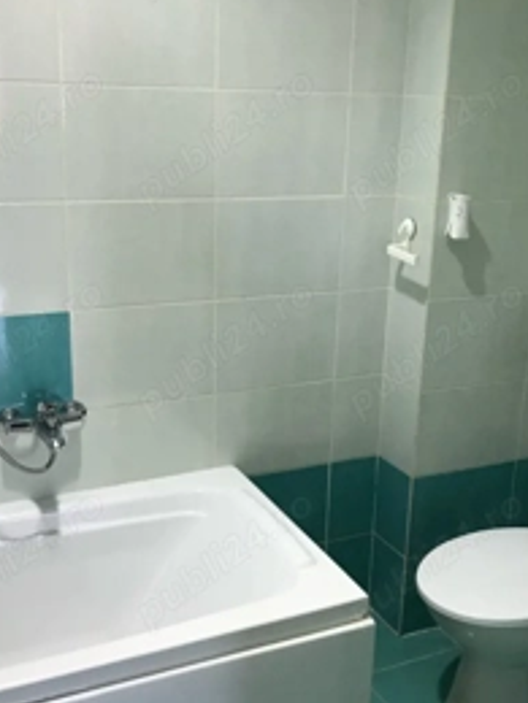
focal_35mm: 43
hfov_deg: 33.6
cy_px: 381
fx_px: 875
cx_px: 279
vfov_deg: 43.8
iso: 40
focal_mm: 3.99
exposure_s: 1/33
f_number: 1.8
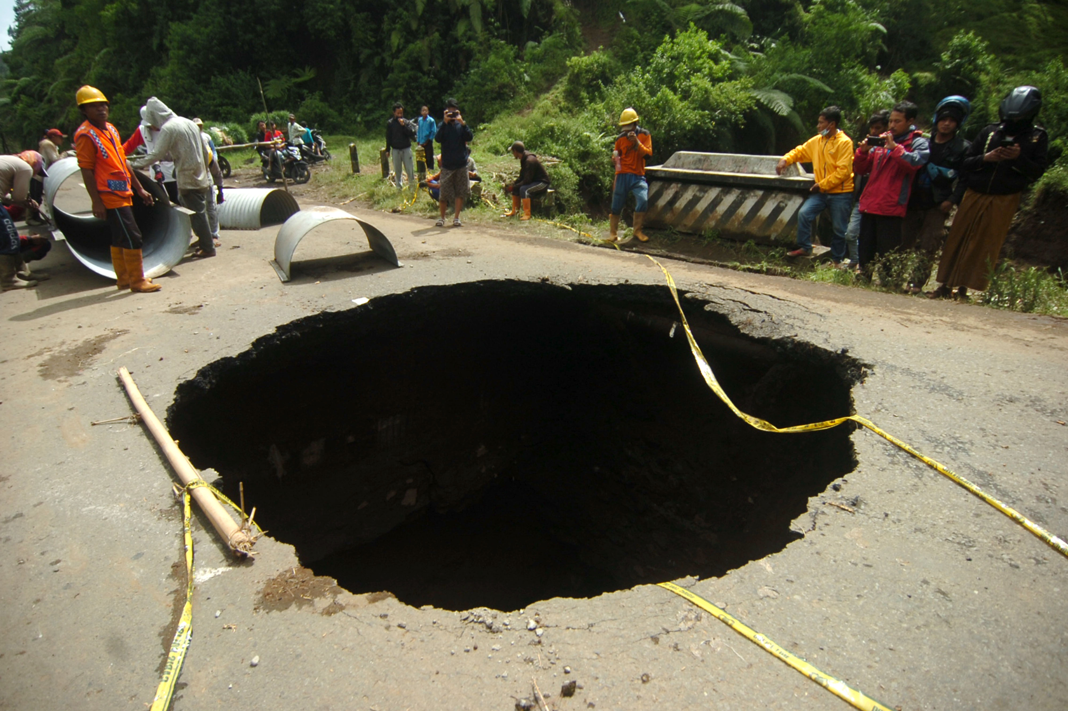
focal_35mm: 18
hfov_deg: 90.0
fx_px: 534
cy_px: 356
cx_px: 534
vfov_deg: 67.3
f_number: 4
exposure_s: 1/2000
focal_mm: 12
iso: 200
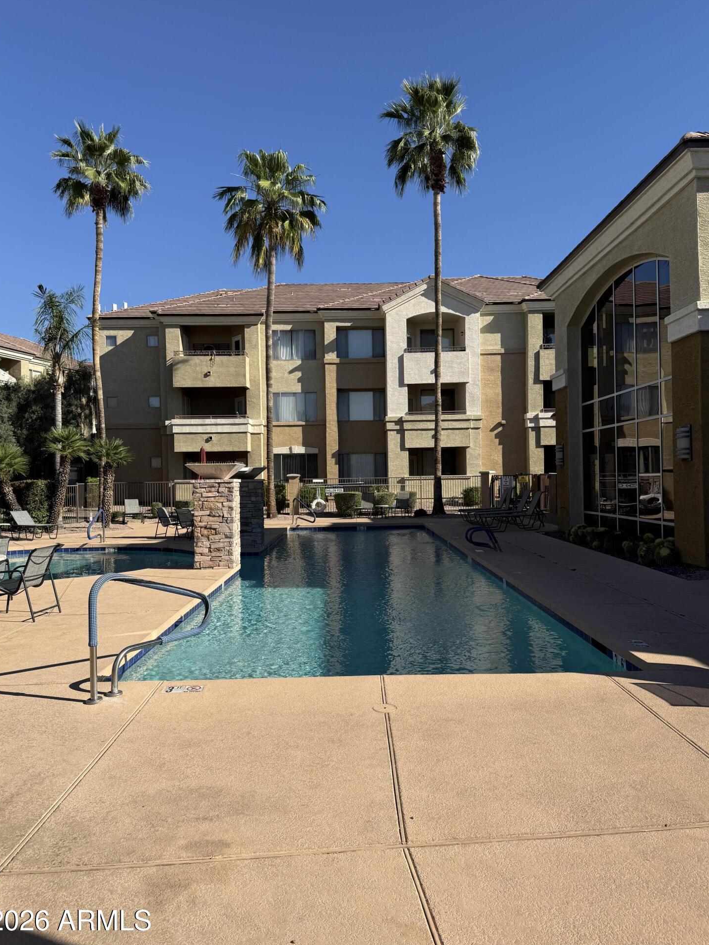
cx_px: 355
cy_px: 473
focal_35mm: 25
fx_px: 683
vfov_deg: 69.4
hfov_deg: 54.9
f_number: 1.78
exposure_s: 1/4975
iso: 80
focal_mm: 6.76
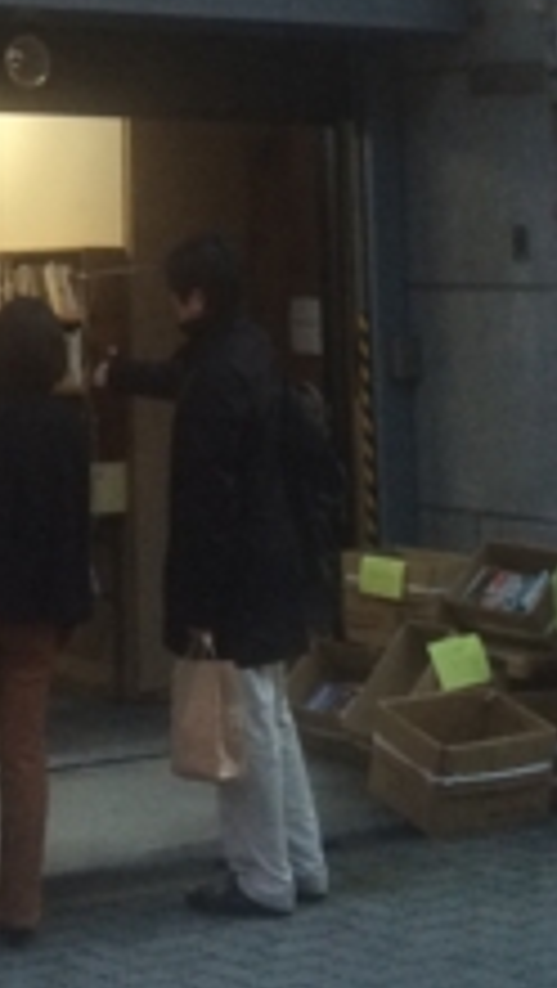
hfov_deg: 12.6
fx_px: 2491
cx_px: -36
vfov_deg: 20.8
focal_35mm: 95
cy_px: -234
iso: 125
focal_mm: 4.12
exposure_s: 1/30
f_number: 2.2
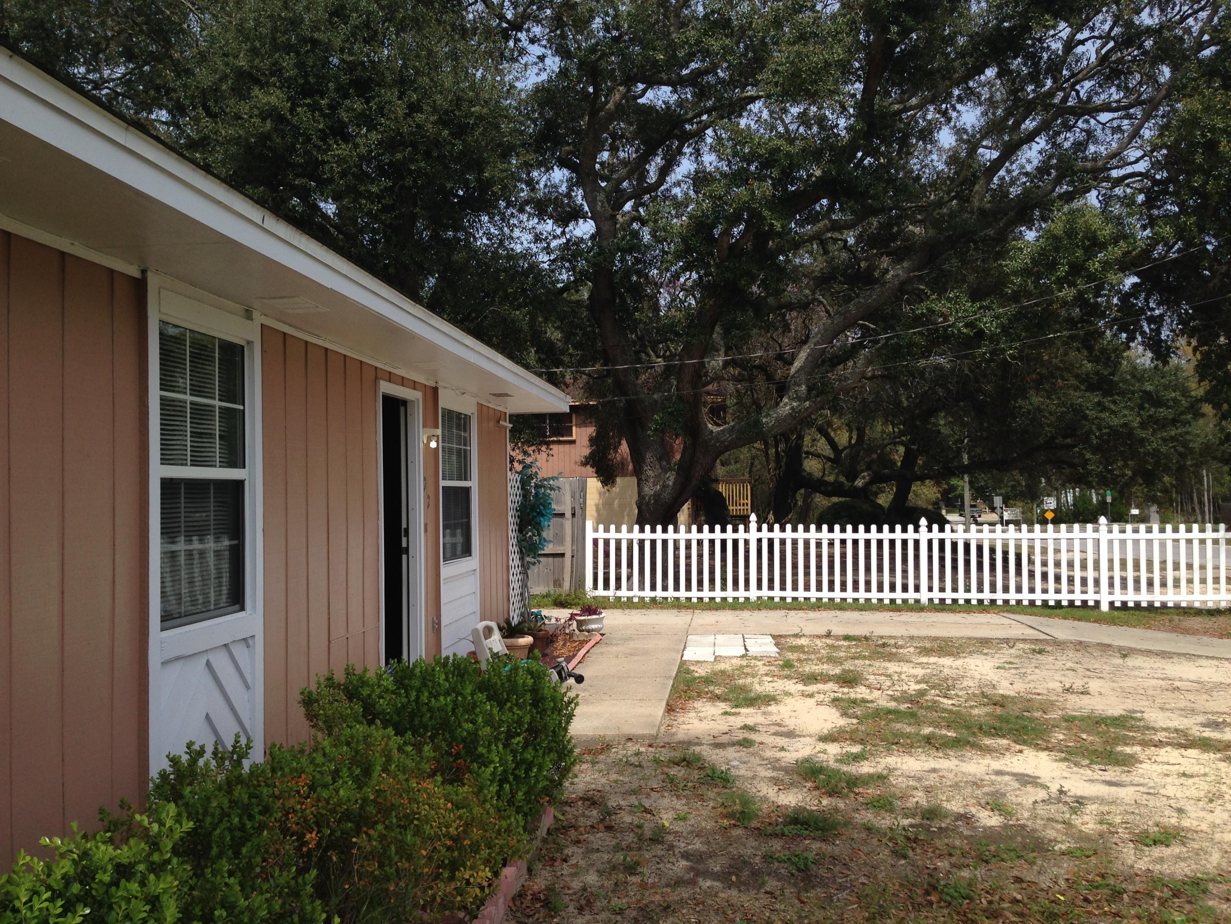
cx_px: 616
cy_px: 462
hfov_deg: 55.4
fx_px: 1174
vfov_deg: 42.9
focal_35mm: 33
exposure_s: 1/1550
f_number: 2.4
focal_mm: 4.12
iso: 50
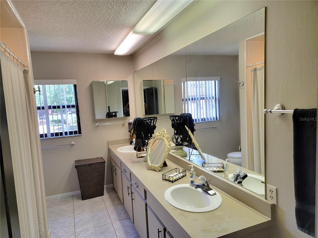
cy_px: 119
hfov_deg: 71.6
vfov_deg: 56.8
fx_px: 220
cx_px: 159
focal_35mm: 24
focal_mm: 6.7
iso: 100
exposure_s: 1/120
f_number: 1.8
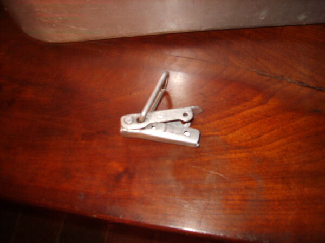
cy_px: 122
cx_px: 162
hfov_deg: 52.6
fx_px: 329
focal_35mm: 35
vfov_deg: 40.7
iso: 100
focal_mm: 7.4
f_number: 2.8
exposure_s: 1/30
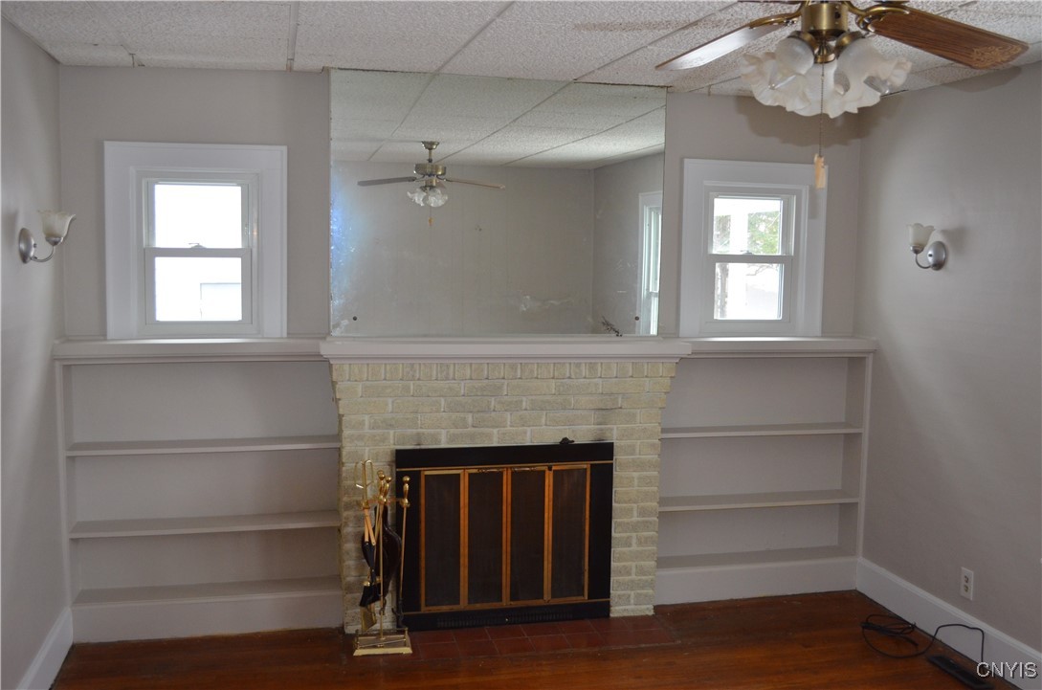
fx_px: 1040
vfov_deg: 36.7
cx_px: 521
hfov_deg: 53.2
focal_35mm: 36
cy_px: 345
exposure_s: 1/60
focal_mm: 24
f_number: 4
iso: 900
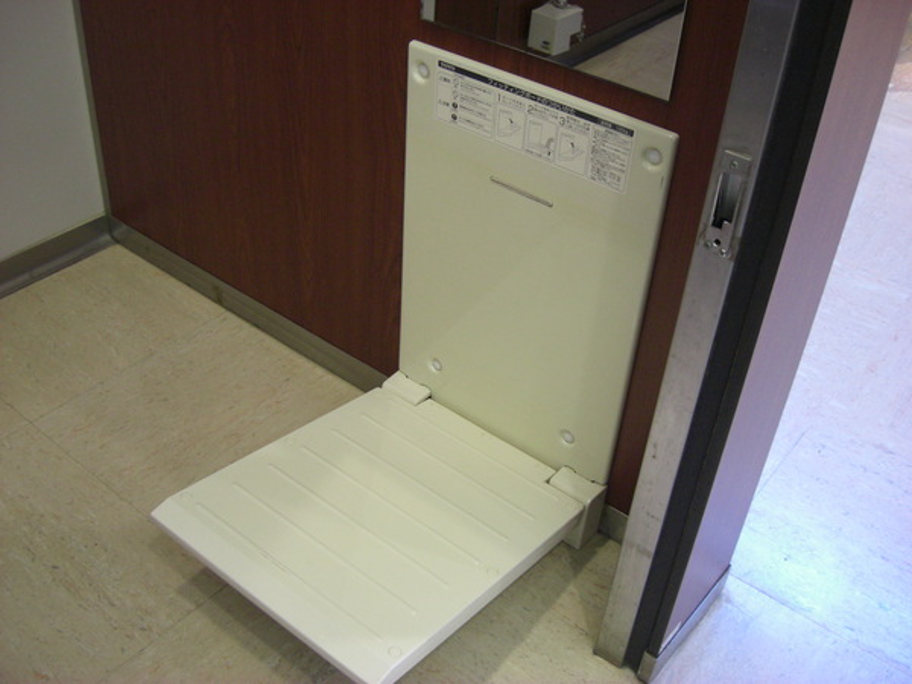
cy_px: 342
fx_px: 1001
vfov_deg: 37.7
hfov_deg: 49.0
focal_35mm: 38
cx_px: 456
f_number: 2.8
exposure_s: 1/40
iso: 400
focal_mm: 7.9
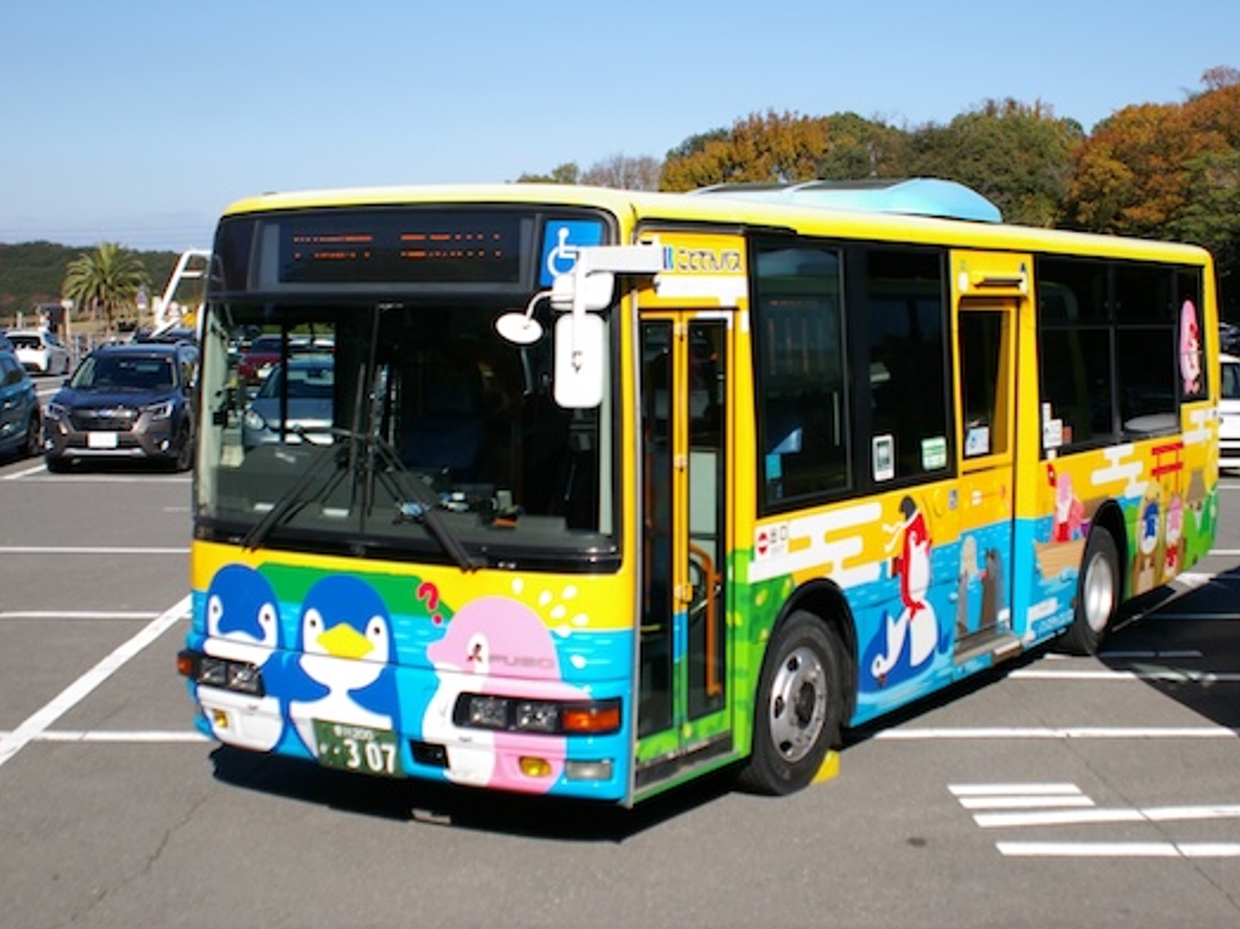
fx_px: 1954
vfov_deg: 26.8
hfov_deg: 35.2
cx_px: 678
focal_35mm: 55
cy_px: 470
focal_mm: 33
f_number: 4
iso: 400
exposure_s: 1/4000
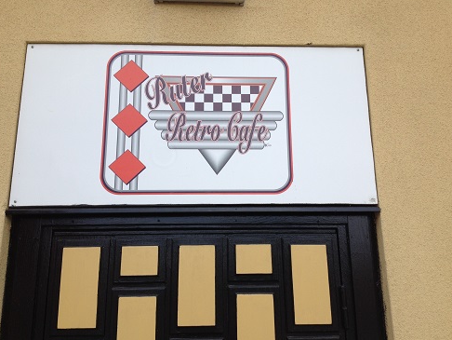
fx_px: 470
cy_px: 174
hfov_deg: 51.3
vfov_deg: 39.7
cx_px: 222
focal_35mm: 36
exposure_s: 1/681
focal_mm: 4.28
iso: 50
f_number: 2.4
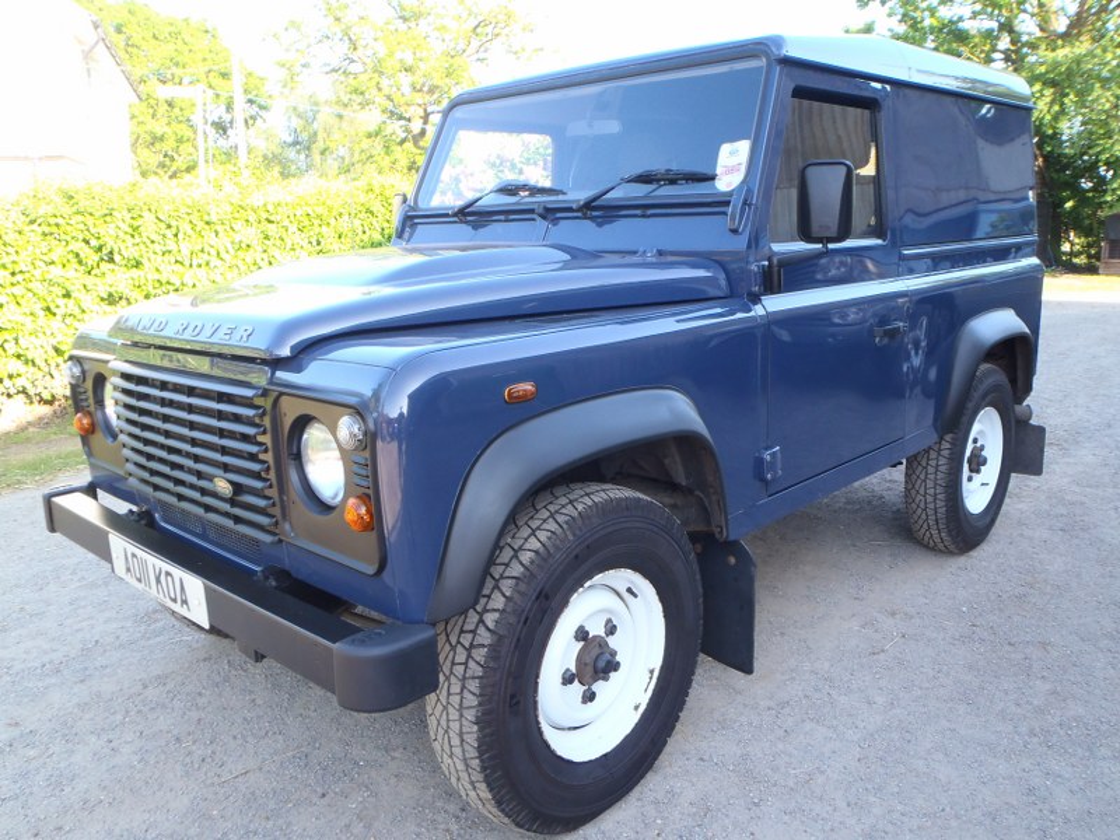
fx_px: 906
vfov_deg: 49.7
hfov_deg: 63.4
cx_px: 560
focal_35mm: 28
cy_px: 420
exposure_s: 1/60
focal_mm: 5
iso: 100
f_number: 3.5
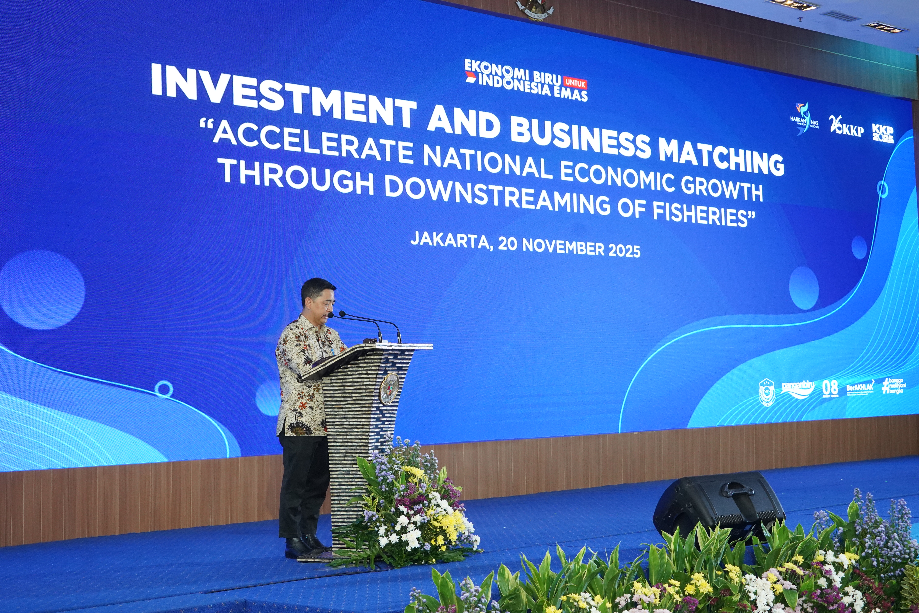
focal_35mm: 58
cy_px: 306
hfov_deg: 34.5
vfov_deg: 23.4
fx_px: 1480
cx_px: 460
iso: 5000
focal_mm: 58
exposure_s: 1/125
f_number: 5.6
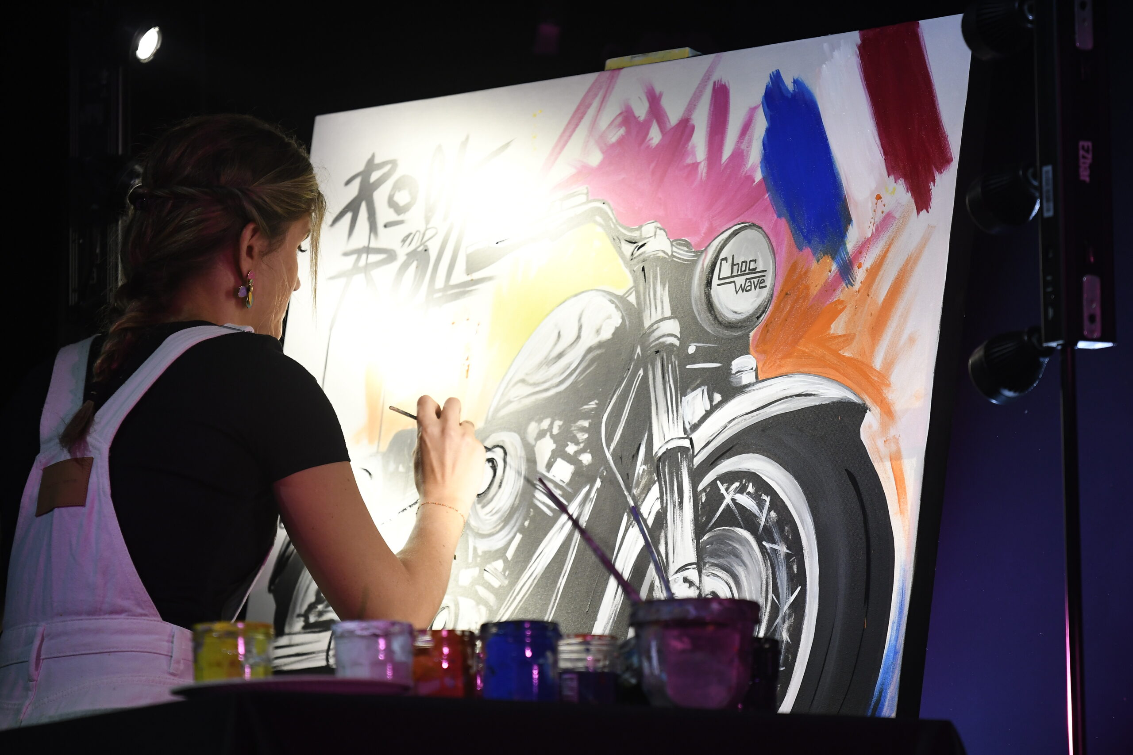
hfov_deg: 6.9
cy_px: 378
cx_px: 566
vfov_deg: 4.6
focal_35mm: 300
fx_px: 9441
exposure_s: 1/250
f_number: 2.8
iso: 1250
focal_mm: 200
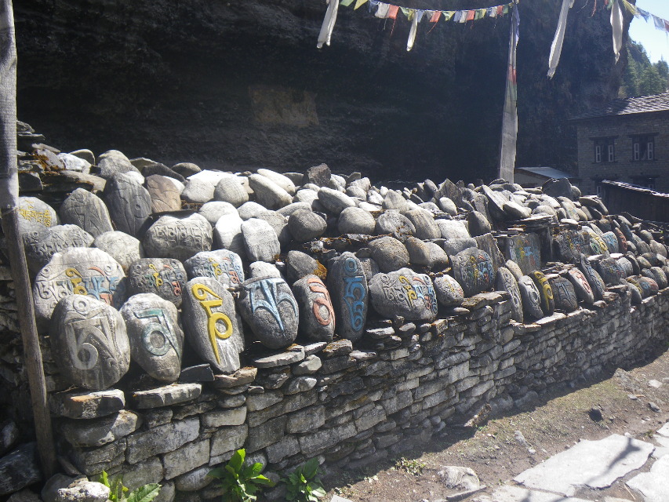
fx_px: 541
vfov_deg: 49.8
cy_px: 251
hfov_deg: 63.4
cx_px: 334
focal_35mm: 28
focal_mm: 5
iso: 50
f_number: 3.5
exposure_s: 1/200
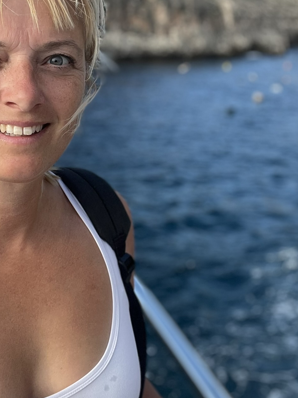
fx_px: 563
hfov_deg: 29.5
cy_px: 147
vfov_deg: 38.6
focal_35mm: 49
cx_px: 108
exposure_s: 1/356
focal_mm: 2.71
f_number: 2.2
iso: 32
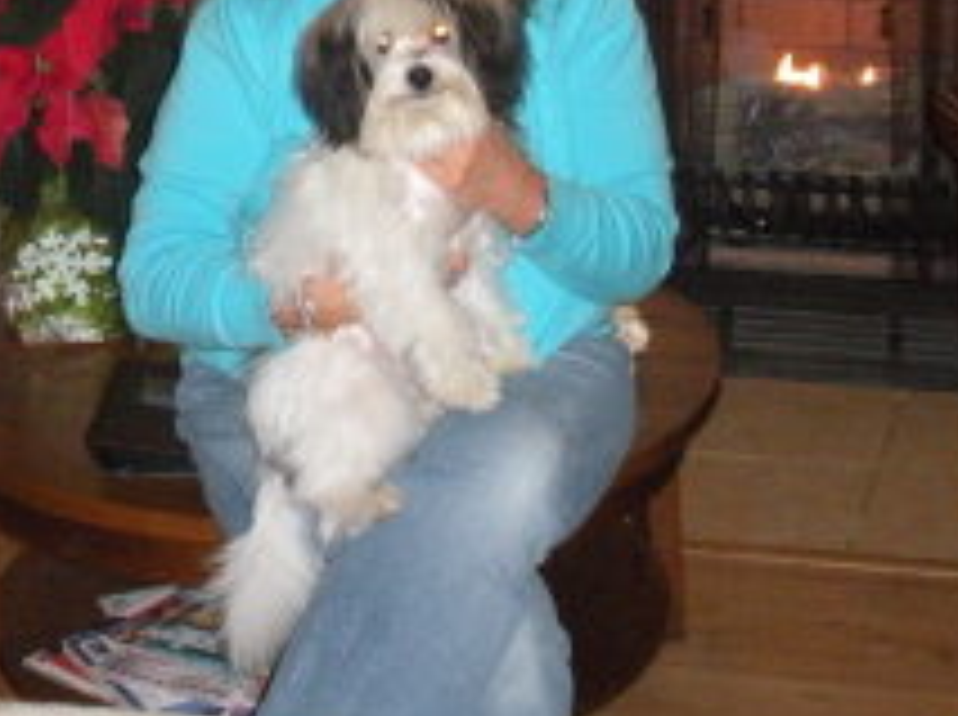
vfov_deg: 15.5
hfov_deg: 21.1
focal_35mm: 93
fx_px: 2569
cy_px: -16
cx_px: 346
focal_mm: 7.7
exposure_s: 1/60
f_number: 4
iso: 600
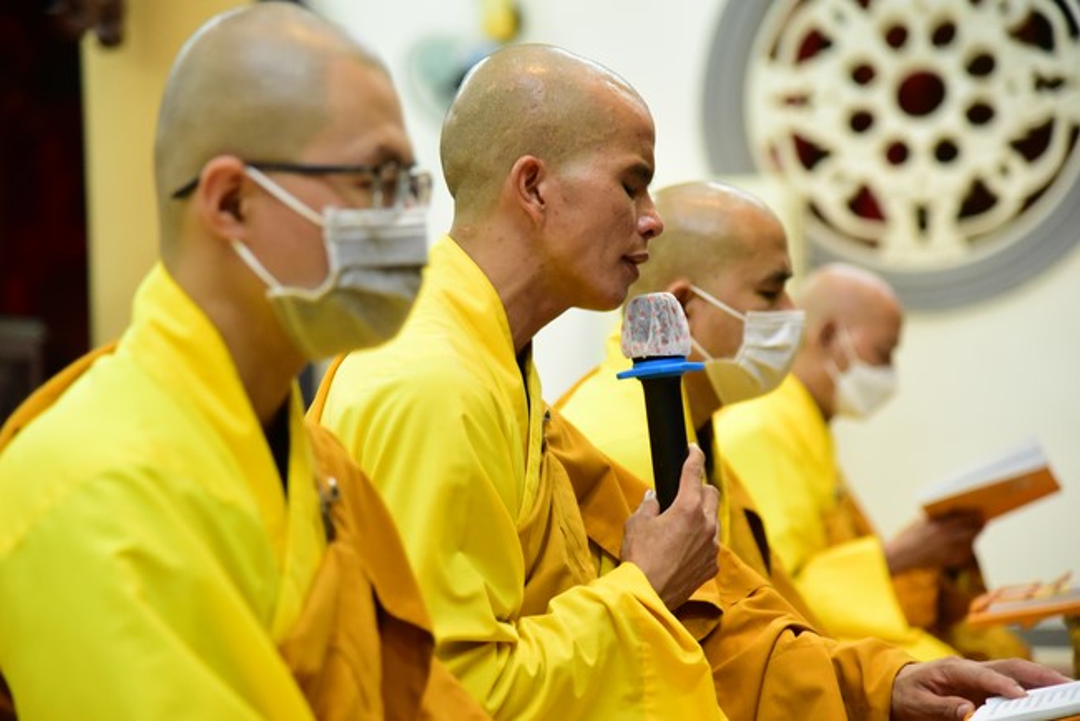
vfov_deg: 11.4
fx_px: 3601
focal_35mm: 120
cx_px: 540
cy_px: 360
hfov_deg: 17.1
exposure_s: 1/100
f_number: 4
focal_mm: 120
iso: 6400
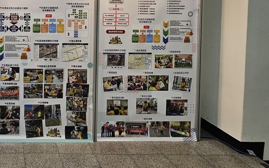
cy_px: 8
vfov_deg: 38.2
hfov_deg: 52.1
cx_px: 9
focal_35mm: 30
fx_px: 220
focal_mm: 2.2
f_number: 2.2
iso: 160
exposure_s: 1/60
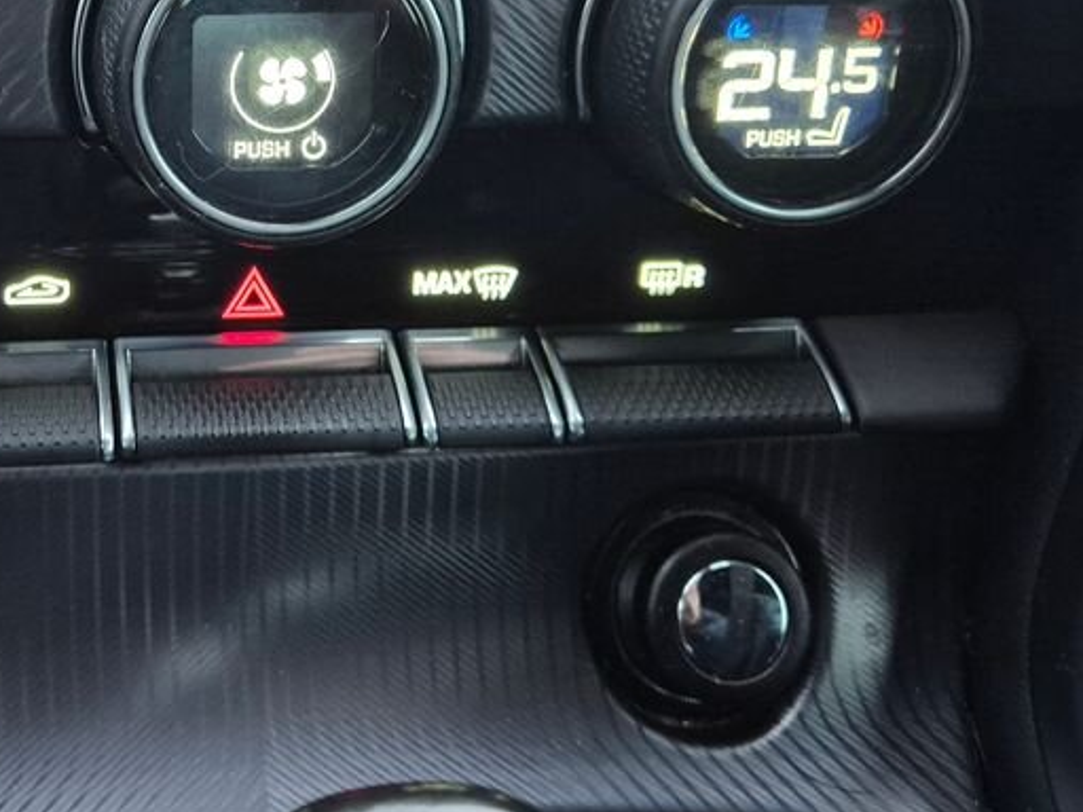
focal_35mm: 46
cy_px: 180
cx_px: 171
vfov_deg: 30.8
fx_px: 1439
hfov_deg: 39.1
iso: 1250
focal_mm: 5.4
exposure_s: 1/33
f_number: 1.8
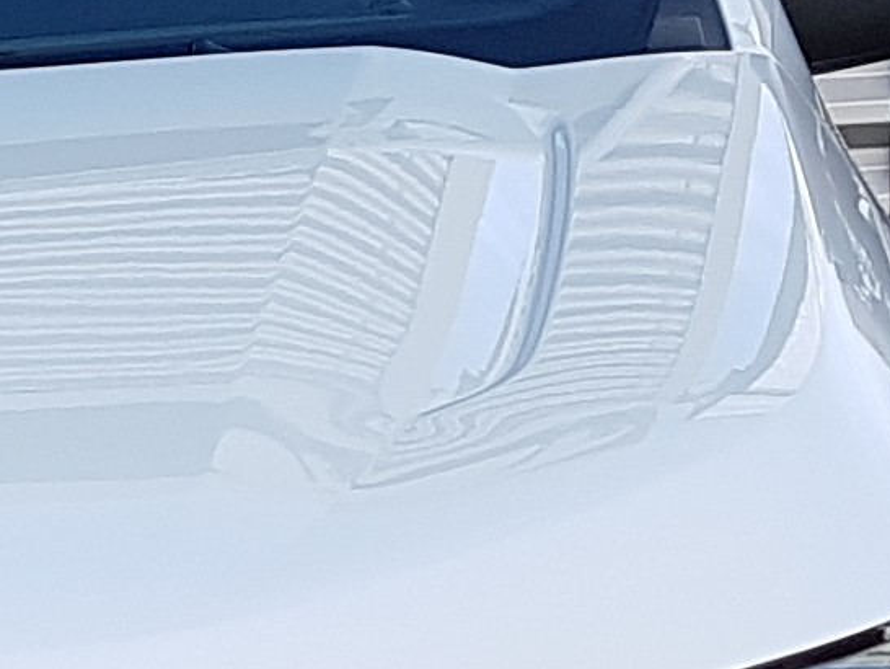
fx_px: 4939
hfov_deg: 9.4
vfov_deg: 7.5
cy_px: 1154
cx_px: -1069
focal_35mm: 192
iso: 40
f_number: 1.7
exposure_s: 1/634
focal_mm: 4.2
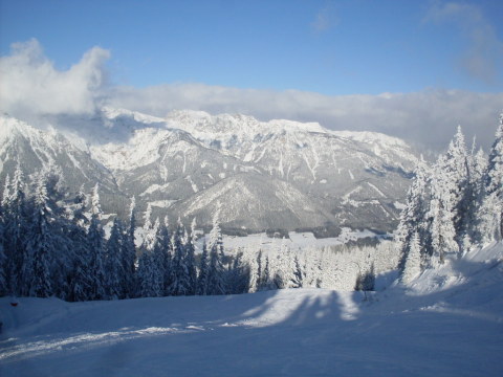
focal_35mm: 38
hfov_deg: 49.0
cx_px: 252
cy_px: 188
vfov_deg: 37.7
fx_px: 552
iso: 80
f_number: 8.4
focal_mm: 6.3
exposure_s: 1/500
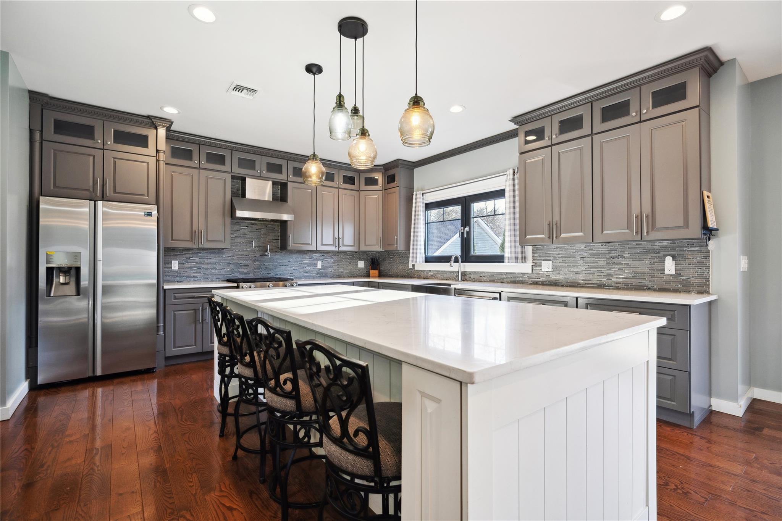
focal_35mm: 16
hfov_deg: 96.7
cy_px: 260
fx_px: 348
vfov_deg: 73.7
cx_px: 391
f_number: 5.6
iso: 400
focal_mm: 16
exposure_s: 1/80
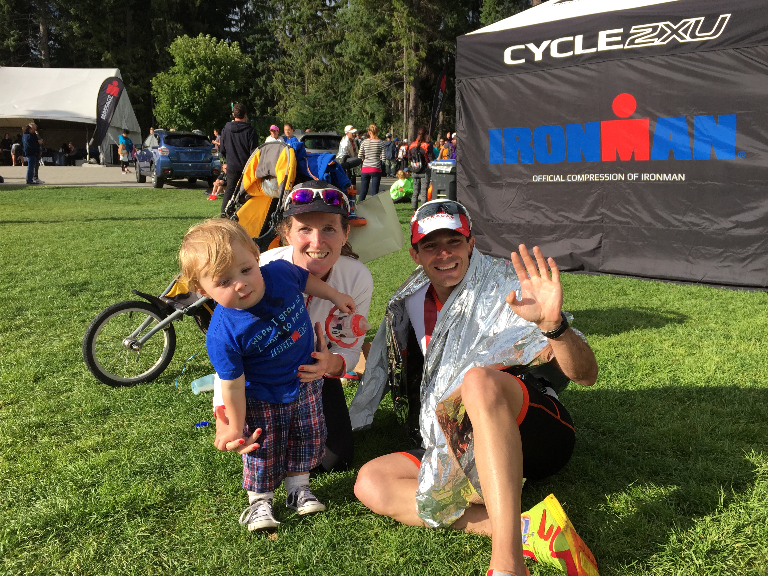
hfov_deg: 61.7
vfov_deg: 48.2
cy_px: 288
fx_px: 643
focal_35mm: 29
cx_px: 384
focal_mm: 4.15
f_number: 2.2
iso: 32
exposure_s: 1/1582
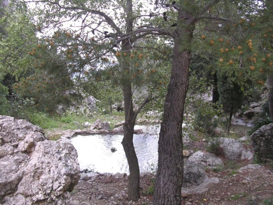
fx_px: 300
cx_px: 136
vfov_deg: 37.7
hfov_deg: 49.0
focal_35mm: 38
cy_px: 102
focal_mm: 5.8
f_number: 2.8
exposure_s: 1/89.1
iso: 100
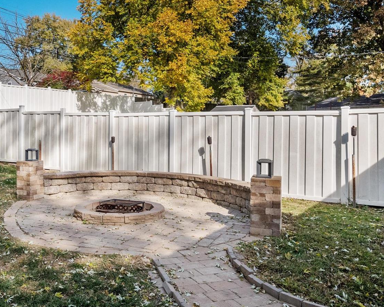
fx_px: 398
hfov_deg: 50.3
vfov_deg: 42.1
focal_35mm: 35
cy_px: 132
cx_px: 118
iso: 400
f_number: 6.3
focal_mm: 13
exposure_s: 1/2000
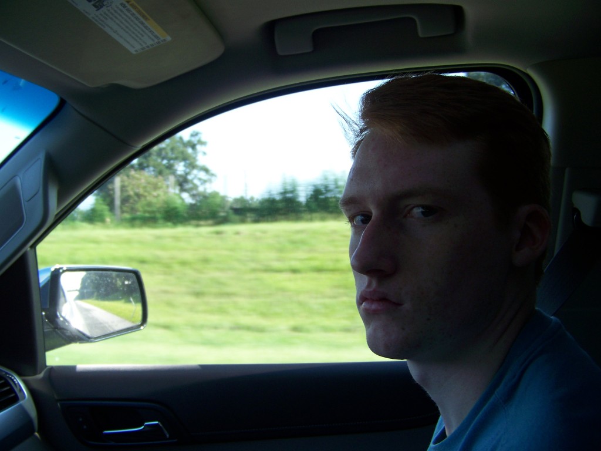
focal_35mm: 36
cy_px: 226
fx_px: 625
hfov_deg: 51.4
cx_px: 300
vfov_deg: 39.7
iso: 64
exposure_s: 1/125
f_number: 2.8
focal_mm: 5.85
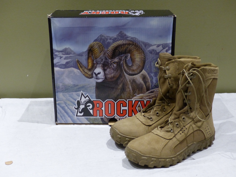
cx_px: 118
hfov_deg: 38.2
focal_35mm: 50
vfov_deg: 29.1
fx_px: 341
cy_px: 88
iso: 400
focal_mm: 9.1
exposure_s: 1/30
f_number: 2.8
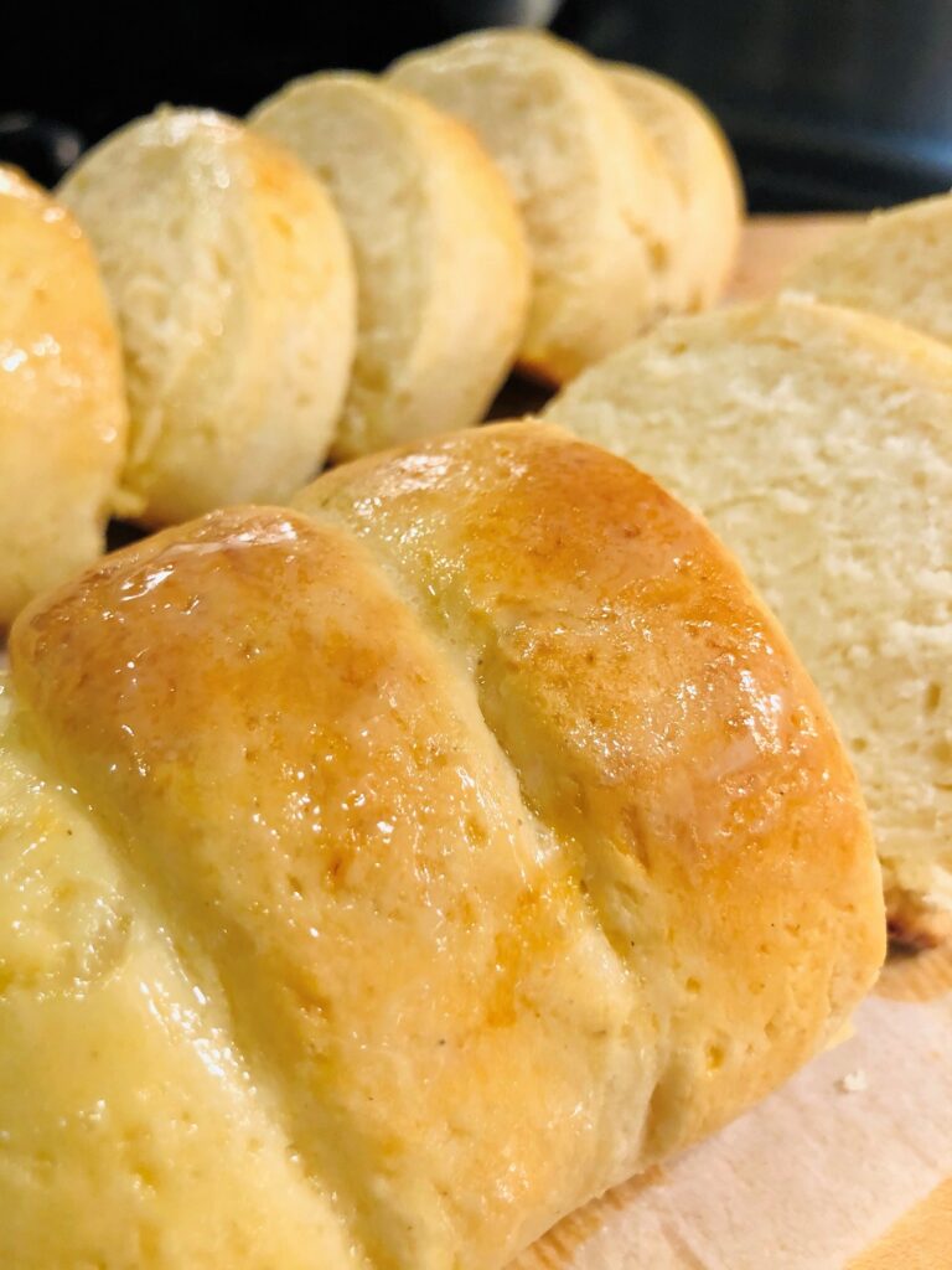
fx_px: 1027
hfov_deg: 49.7
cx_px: 476
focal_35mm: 28
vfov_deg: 63.4
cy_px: 635
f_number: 1.8
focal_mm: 3.99
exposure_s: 1/30
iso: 40
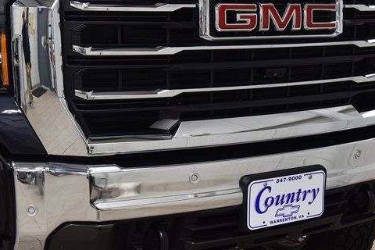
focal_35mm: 68
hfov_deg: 29.6
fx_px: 708
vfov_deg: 20.0
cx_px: 177
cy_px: 131
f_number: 6.3
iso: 1600
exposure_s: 1/60
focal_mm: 34
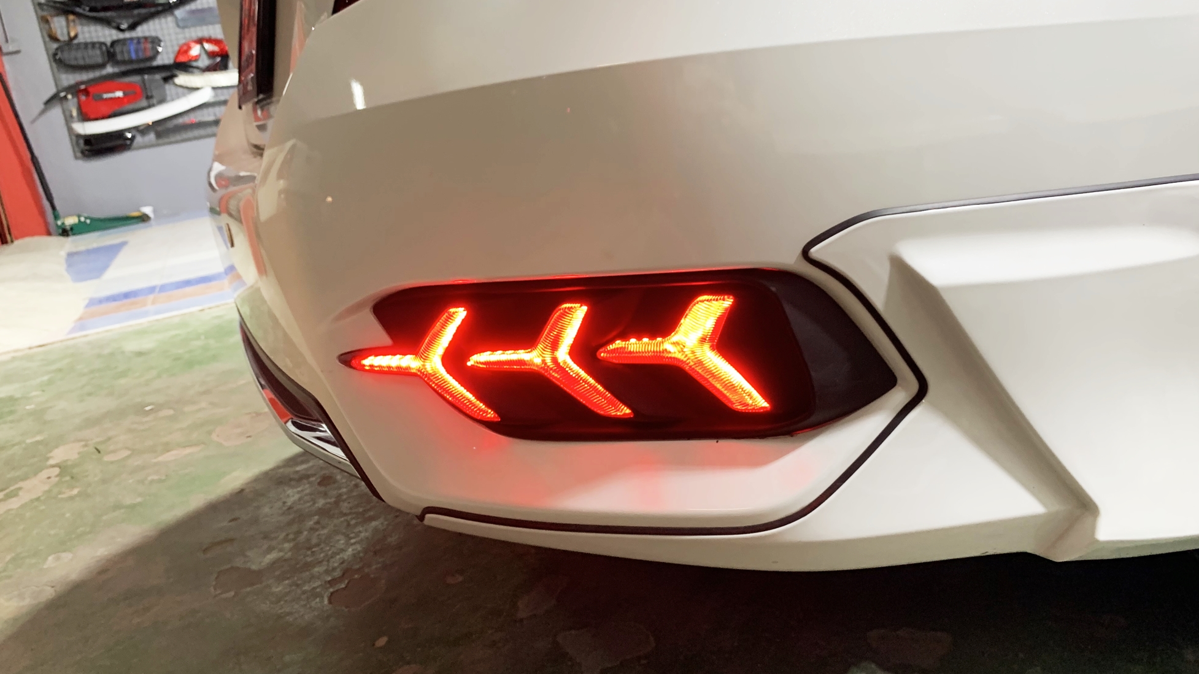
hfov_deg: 66.1
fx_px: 922
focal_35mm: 29
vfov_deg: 40.1
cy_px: 292
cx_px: 589
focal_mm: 4.25
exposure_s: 1/49
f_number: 1.8
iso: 125
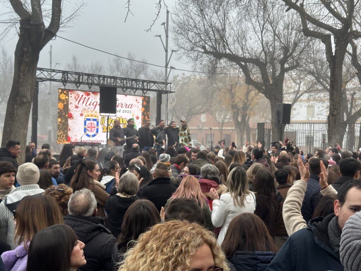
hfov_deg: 39.7
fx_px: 501
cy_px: 136
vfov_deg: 30.3
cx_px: 180
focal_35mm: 48
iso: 64
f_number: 1.78
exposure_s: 1/120
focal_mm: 6.86
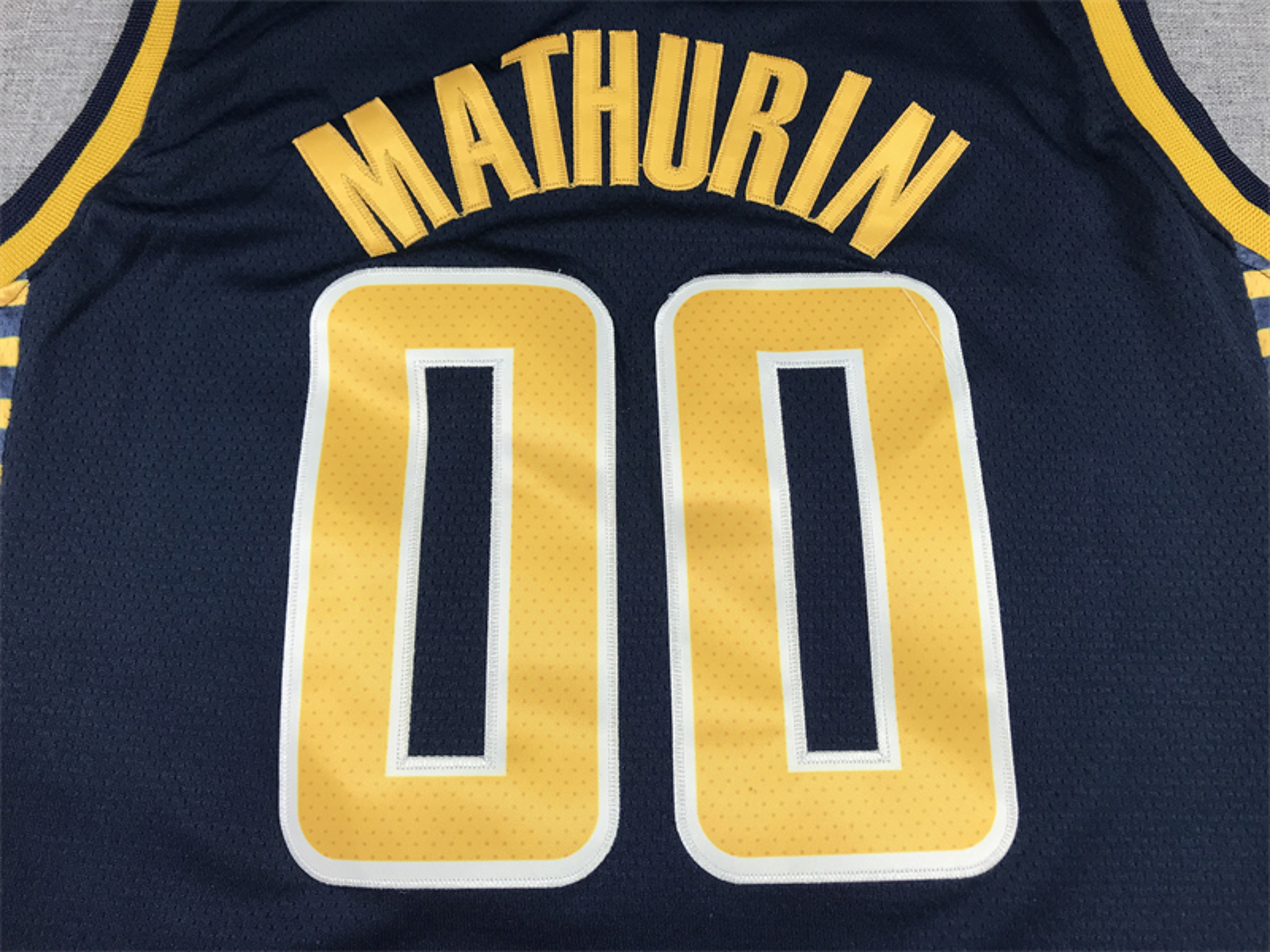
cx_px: 635
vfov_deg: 49.7
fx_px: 1027
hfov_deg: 63.4
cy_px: 476
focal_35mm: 28
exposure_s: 1/100
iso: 40
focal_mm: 3.99
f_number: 1.8
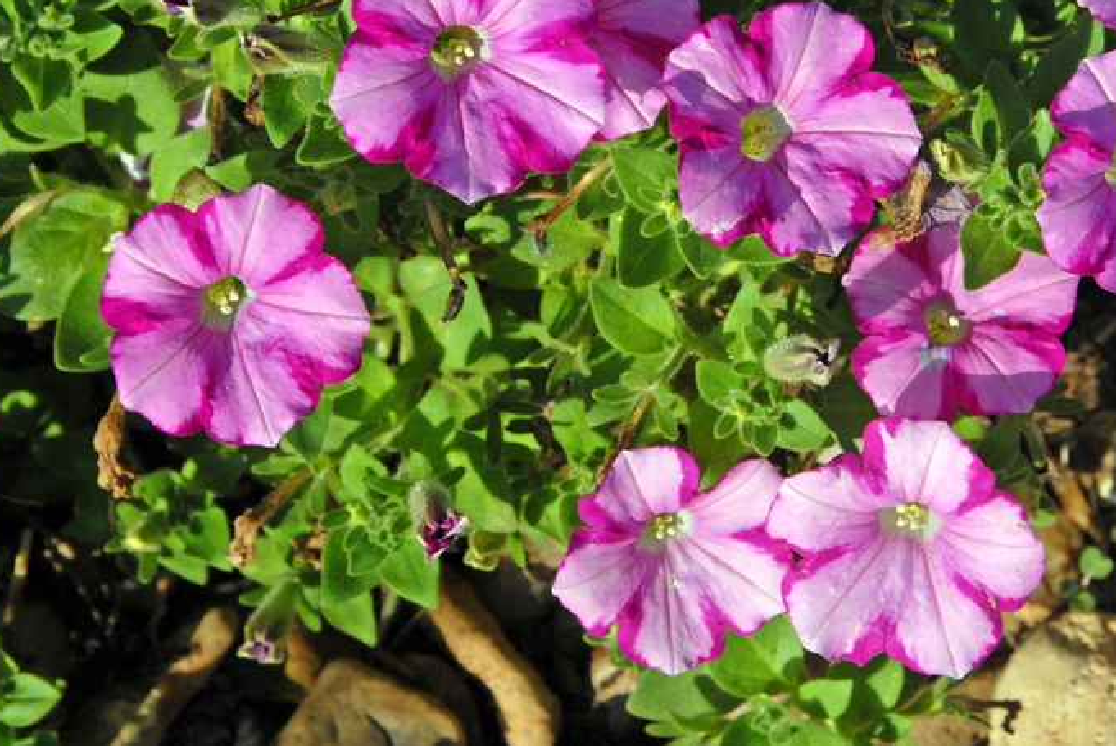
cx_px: 685
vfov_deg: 7.8
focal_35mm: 176
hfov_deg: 11.7
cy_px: 189
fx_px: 5459
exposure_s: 1/400
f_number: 10
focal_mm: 78
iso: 400
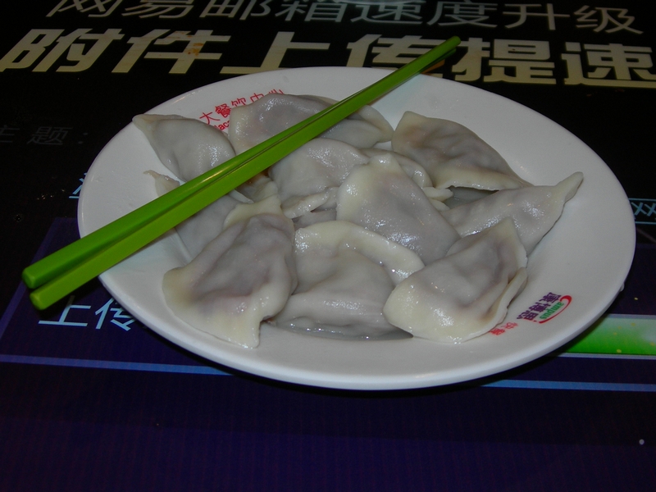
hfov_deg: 49.0
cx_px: 328
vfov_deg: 37.7
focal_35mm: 38
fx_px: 720
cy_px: 246
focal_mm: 7.8
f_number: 2.8
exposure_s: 1/60.1
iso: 50
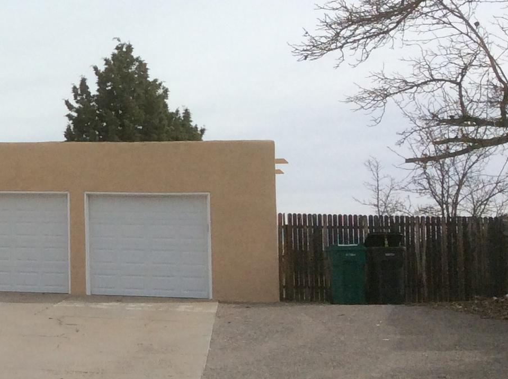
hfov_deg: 19.3
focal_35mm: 92
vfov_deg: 15.9
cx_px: -199
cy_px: 86
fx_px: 1348
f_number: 2.4
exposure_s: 1/2725
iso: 32
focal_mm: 3.3
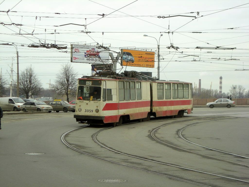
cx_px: 124
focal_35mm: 105
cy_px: 94
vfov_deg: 14.1
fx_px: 755
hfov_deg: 18.7
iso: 50
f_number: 4.7
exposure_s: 1/106
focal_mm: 17.1
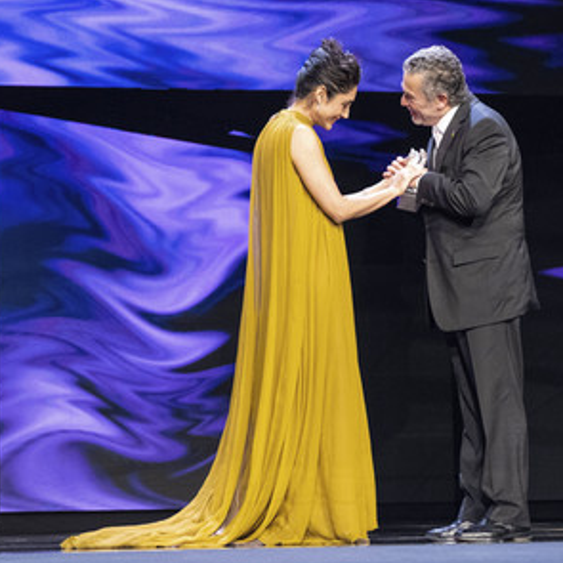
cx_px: 327
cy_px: 282
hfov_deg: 16.6
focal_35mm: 105
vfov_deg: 16.6
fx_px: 1932
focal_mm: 54.1
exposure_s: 1/105
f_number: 2.8
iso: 3200
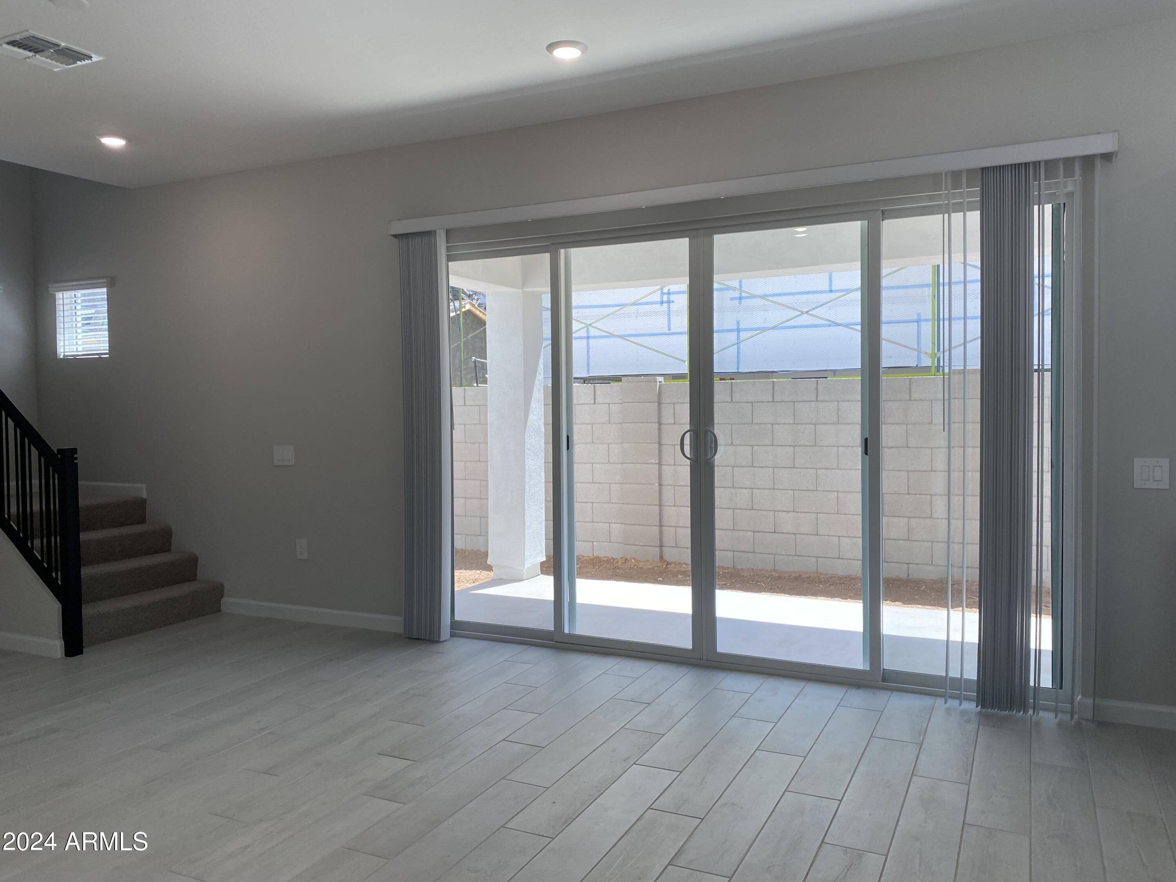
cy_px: 441
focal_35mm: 26
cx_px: 588
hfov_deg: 67.3
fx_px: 883
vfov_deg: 53.1
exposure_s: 1/288
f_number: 1.8
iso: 32
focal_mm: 4.25
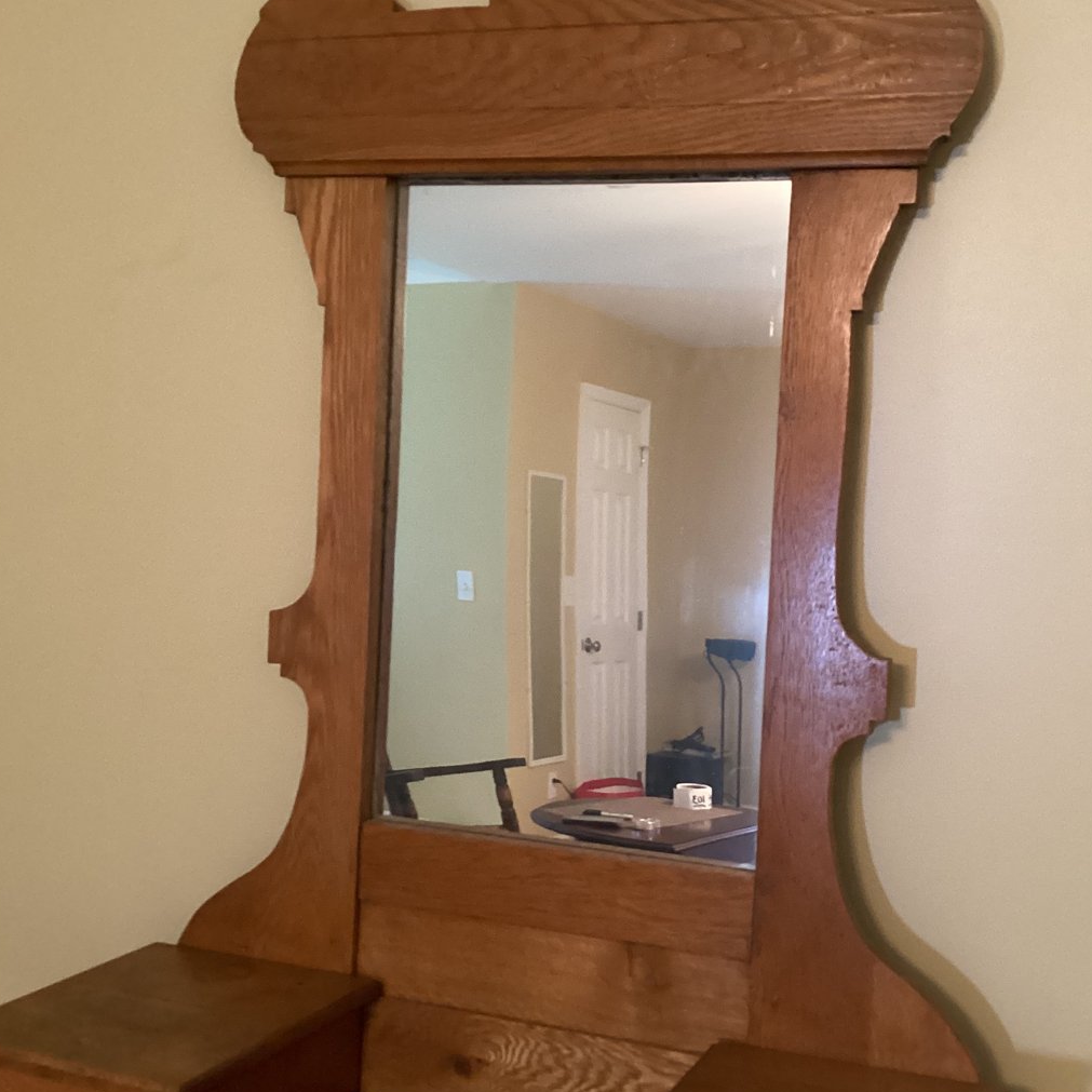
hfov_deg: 40.4
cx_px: 732
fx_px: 1463
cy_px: 509
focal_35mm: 41
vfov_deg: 40.9
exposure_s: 1/25
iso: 320
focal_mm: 3.3
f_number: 2.4
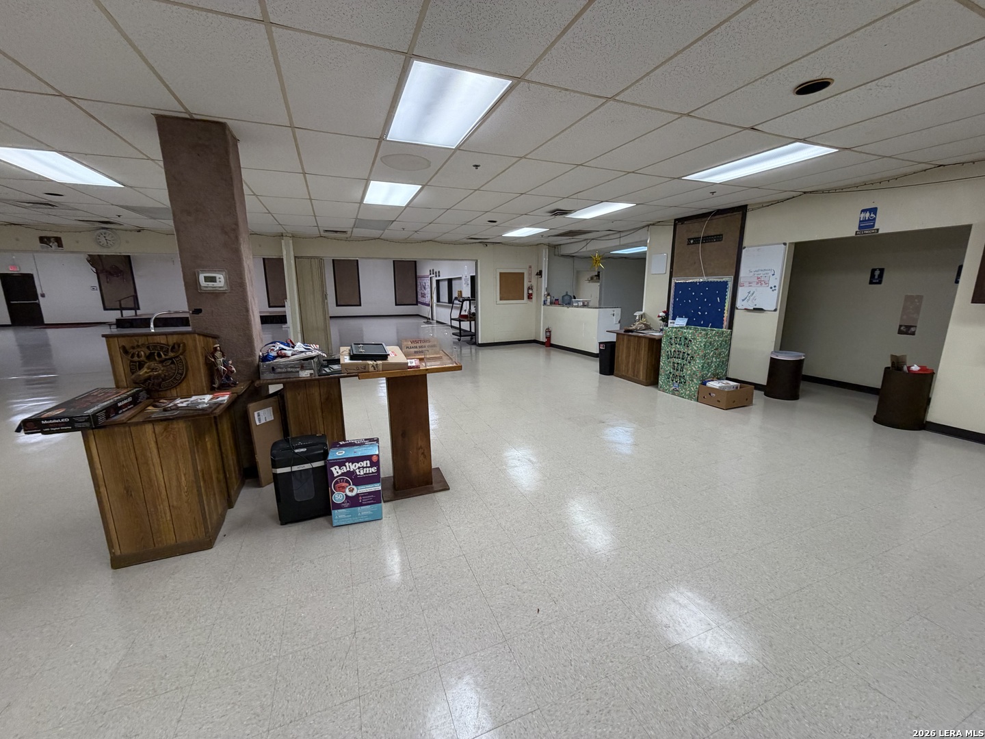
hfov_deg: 102.1
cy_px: 370
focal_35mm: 14
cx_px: 492
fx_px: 398
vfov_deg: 85.7
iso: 250
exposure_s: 1/120
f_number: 2.2
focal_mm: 2.22
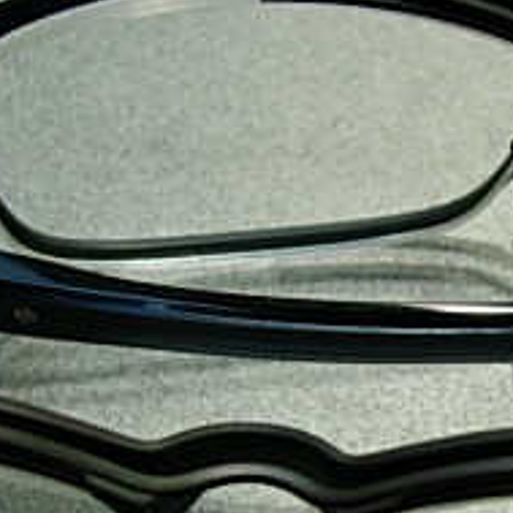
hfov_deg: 14.8
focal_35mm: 114
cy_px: 475
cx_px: 597
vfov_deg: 15.1
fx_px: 1911
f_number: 2.8
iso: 64
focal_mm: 7.8
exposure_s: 1/36.9
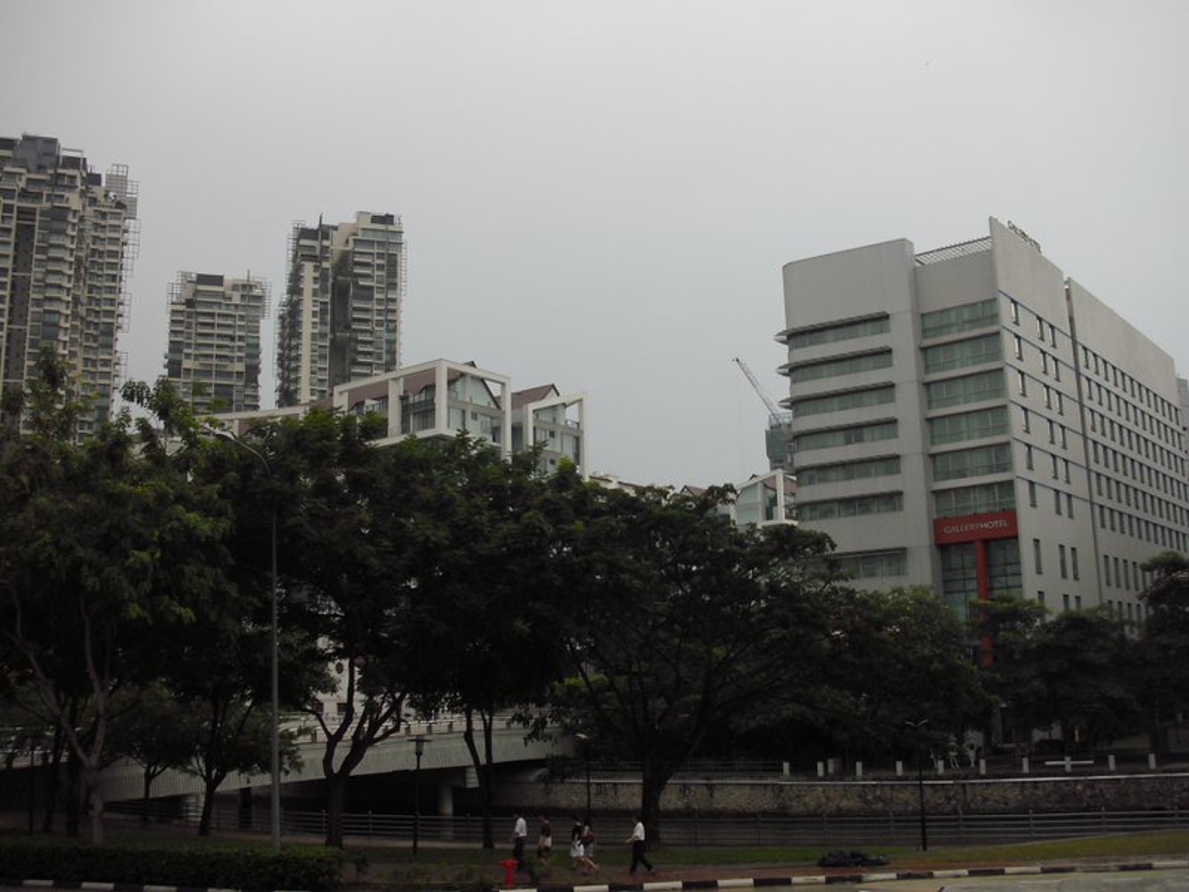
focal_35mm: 38
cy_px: 446
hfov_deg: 49.0
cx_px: 594
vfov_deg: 37.7
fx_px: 1305
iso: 100
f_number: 2.8
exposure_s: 1/400
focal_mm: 6.2
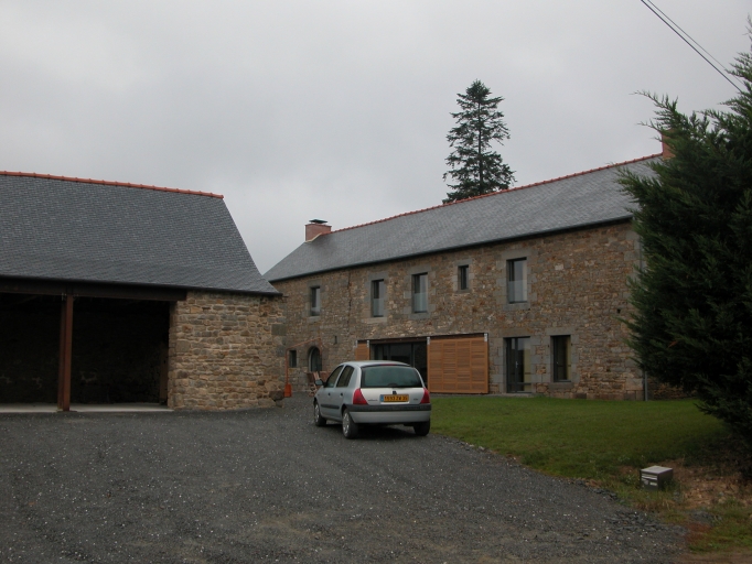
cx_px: 376
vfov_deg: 40.7
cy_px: 282
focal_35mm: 35
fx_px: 761
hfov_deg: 52.6
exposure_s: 1/112
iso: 100
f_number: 3.5
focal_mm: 8.9
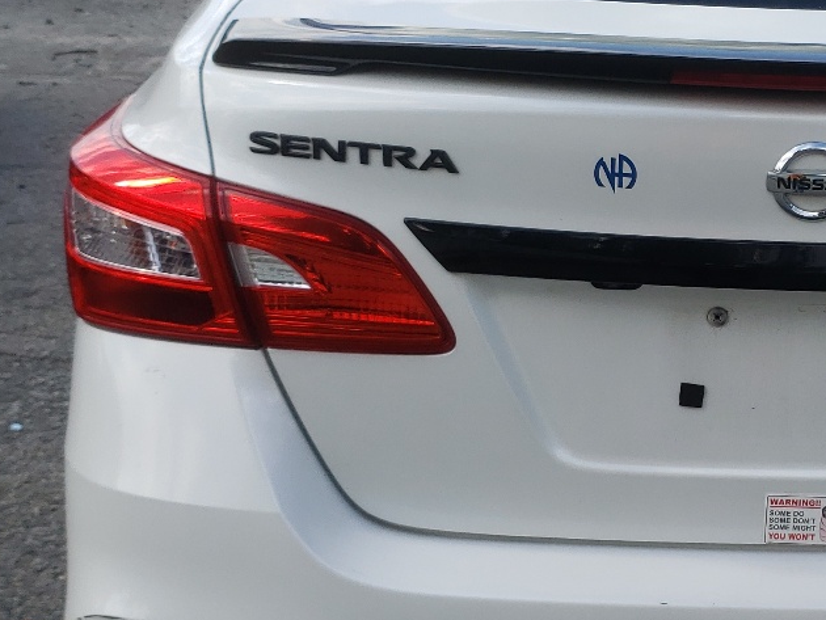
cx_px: 720
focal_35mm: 66
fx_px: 1575
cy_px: 325
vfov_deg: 22.3
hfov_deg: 28.4
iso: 50
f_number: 1.5
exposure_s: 1/2000
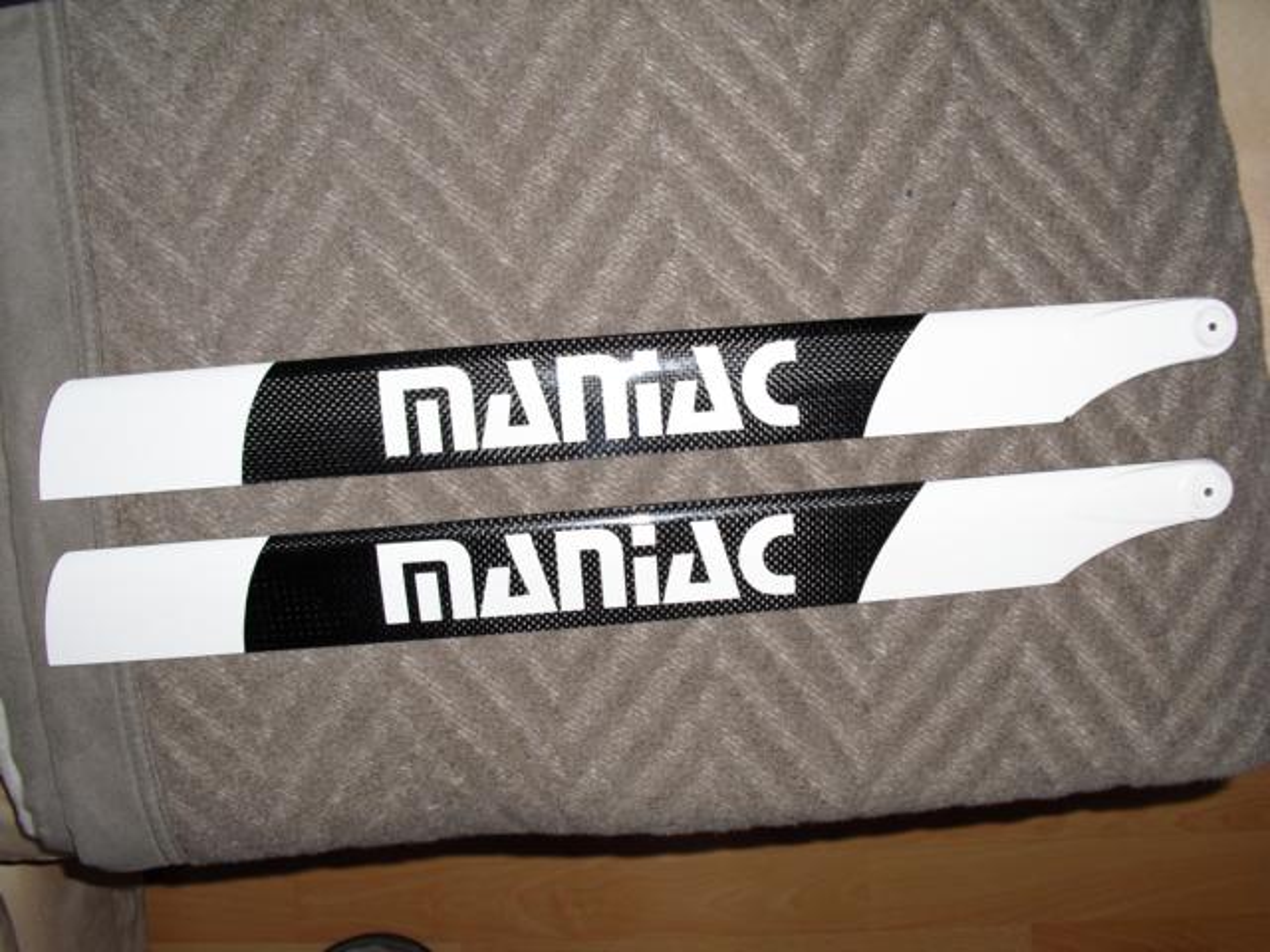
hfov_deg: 51.4
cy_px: 476
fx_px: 1321
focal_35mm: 36
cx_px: 635
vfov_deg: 39.7
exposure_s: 1/60
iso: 100
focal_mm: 6.3
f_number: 3.1
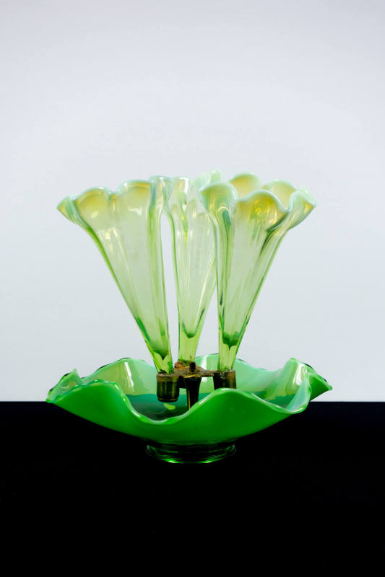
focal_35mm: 37
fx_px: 594
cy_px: 288
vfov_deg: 51.9
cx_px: 192
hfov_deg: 35.9
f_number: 4.5
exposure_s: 1/25
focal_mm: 13.9
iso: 200
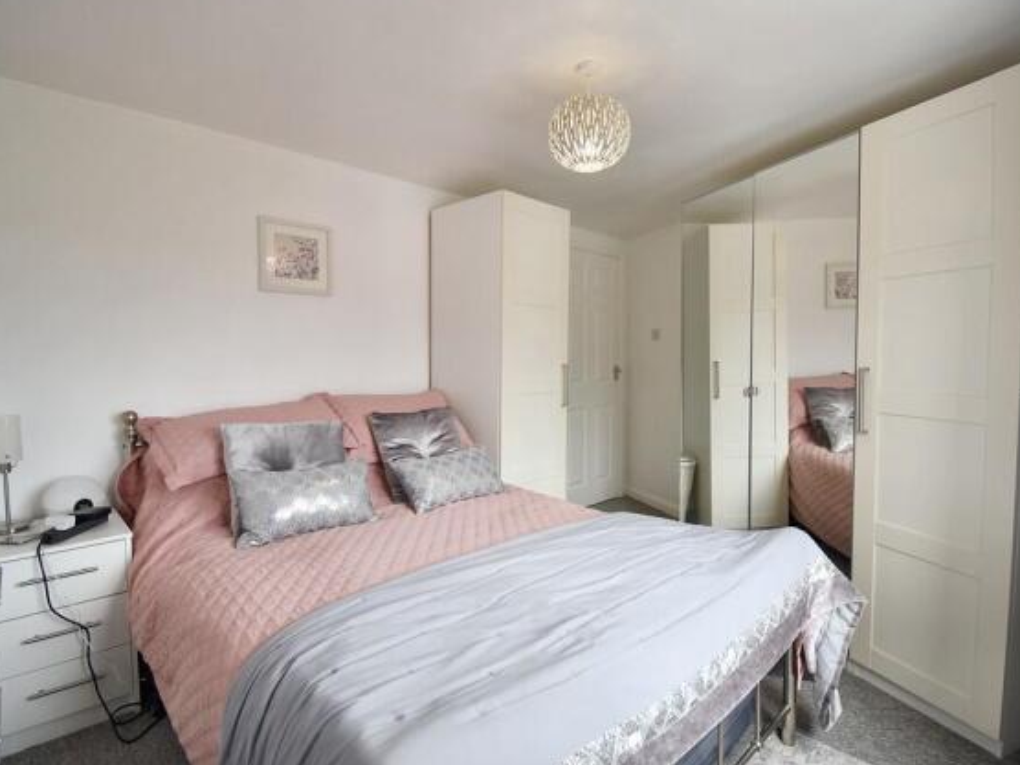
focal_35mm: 17
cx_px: 533
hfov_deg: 91.0
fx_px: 501
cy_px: 377
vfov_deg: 74.7
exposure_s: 1/50
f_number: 4.5
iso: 100
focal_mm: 10
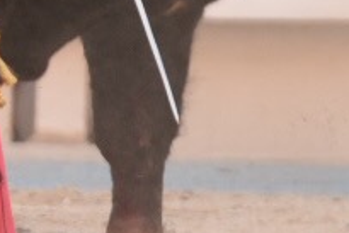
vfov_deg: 0.9
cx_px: -417
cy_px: -100
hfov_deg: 1.3
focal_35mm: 1581
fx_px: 15337
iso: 640
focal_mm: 200
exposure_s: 1/800
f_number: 5.6
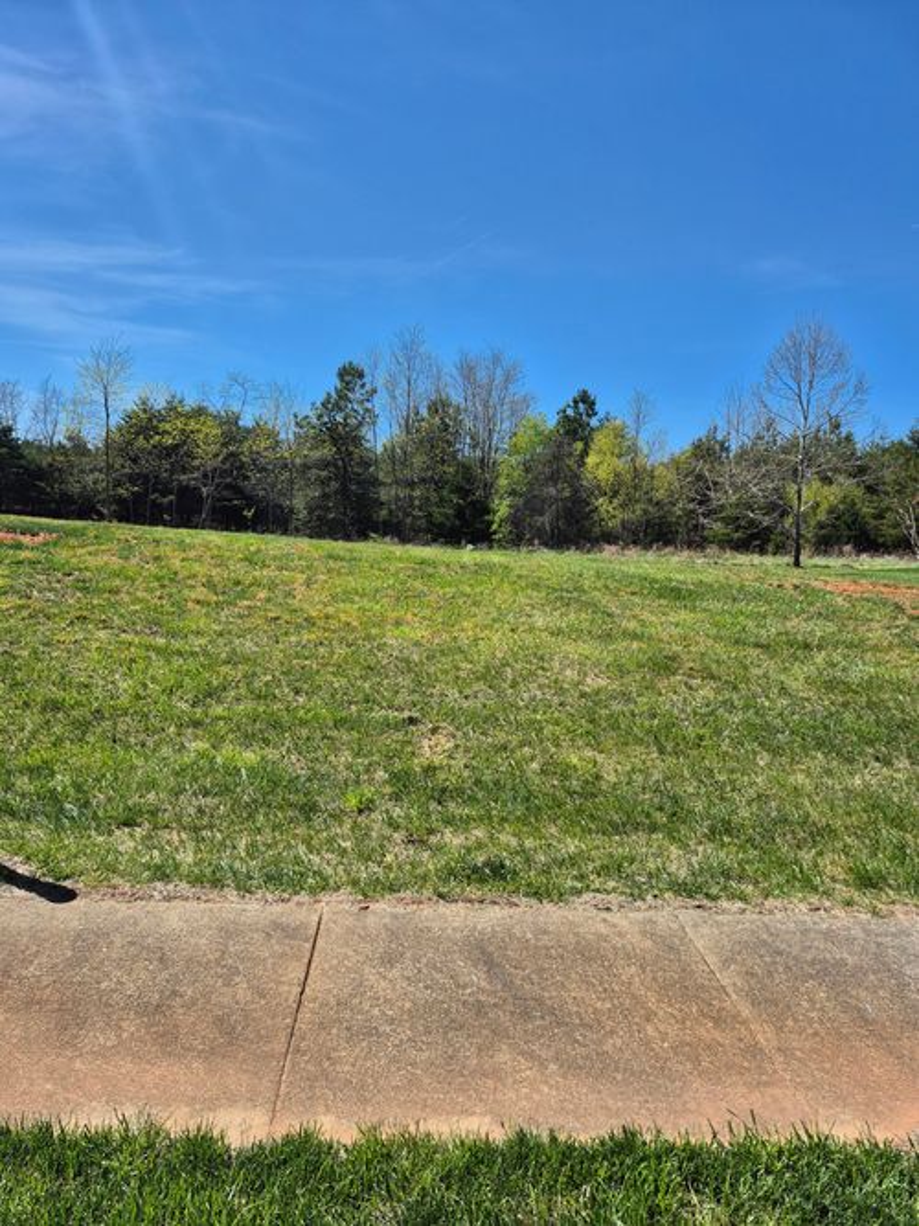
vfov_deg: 73.9
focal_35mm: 23
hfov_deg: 58.9
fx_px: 814
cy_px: 613
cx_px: 460
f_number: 1.8
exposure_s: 1/2048
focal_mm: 5.4
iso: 25
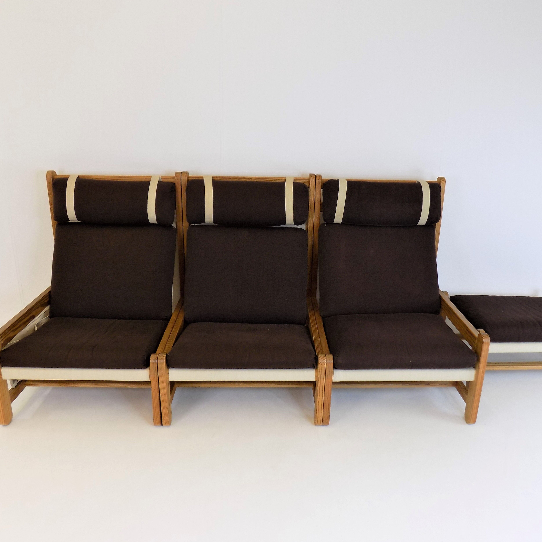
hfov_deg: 57.3
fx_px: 496
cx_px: 287
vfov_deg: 57.3
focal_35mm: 28
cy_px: 274
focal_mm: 4
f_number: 3.1
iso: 125
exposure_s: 1/30
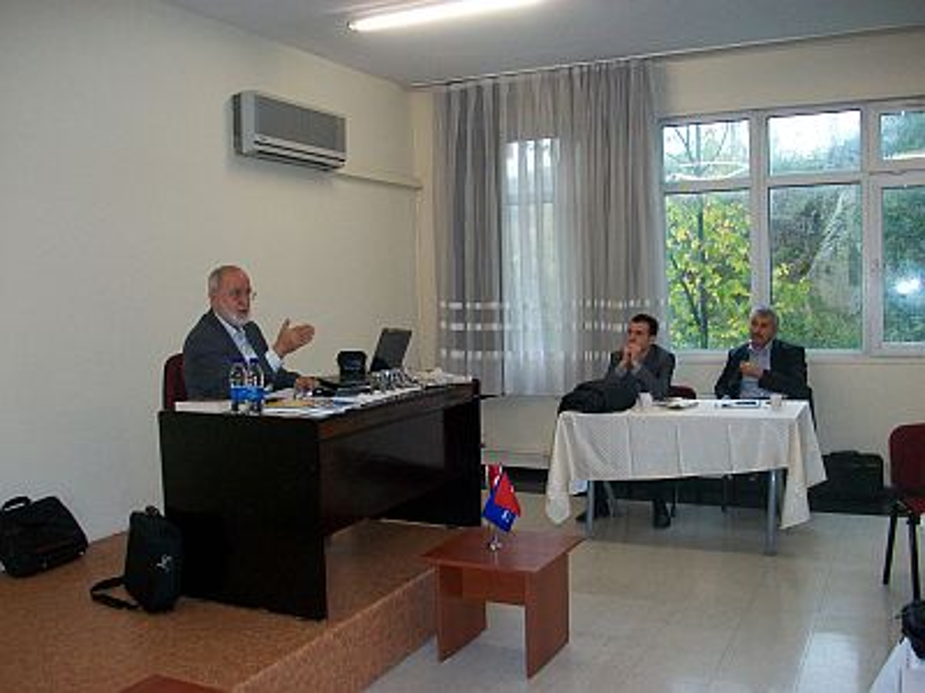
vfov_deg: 41.8
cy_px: 346
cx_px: 462
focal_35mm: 34
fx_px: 909
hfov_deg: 54.0
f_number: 2.8
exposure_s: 1/60
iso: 160
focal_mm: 5.7
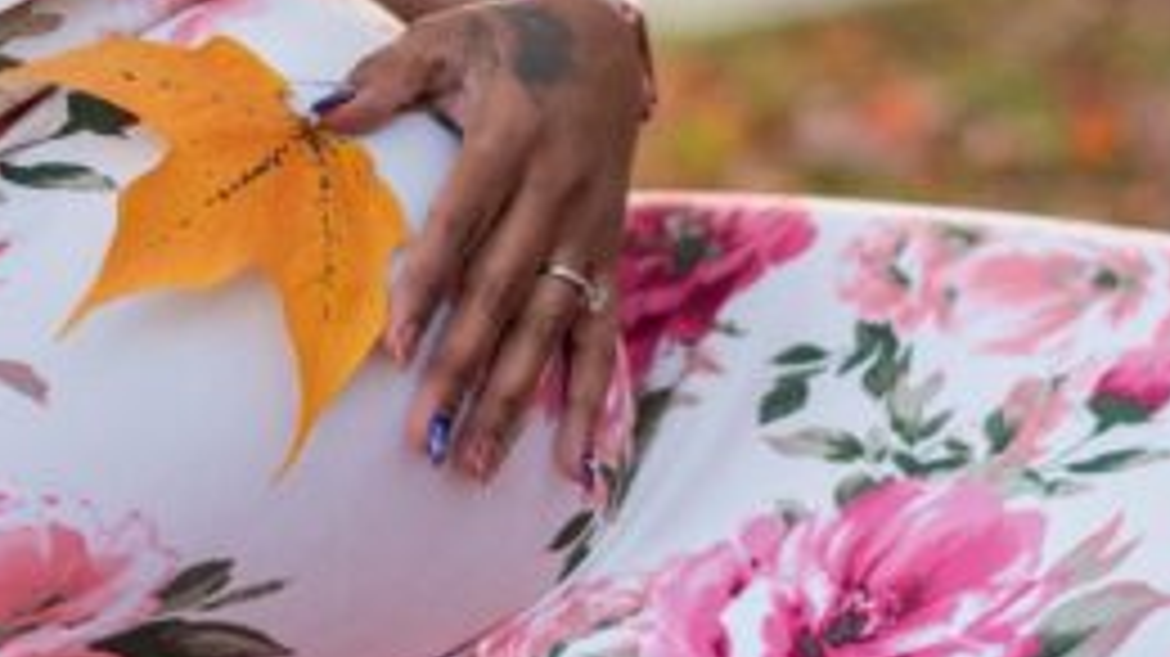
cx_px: 320
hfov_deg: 13.8
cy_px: 34
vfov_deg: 7.8
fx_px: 4807
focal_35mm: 155
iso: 500
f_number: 1.8
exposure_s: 1/800
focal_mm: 50
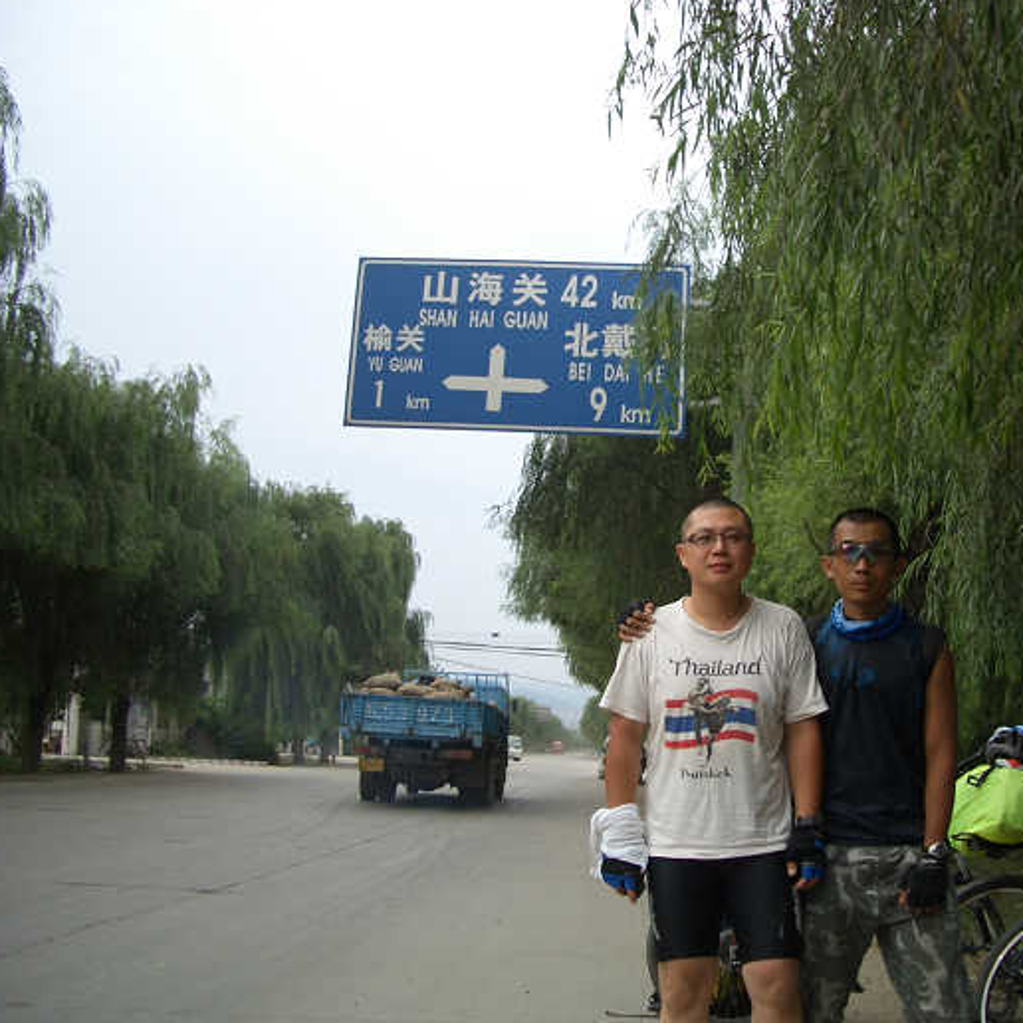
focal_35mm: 42
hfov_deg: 39.6
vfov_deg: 40.0
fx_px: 1404
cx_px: 668
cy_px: 514
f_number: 2.6
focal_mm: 5.8
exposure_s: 1/400
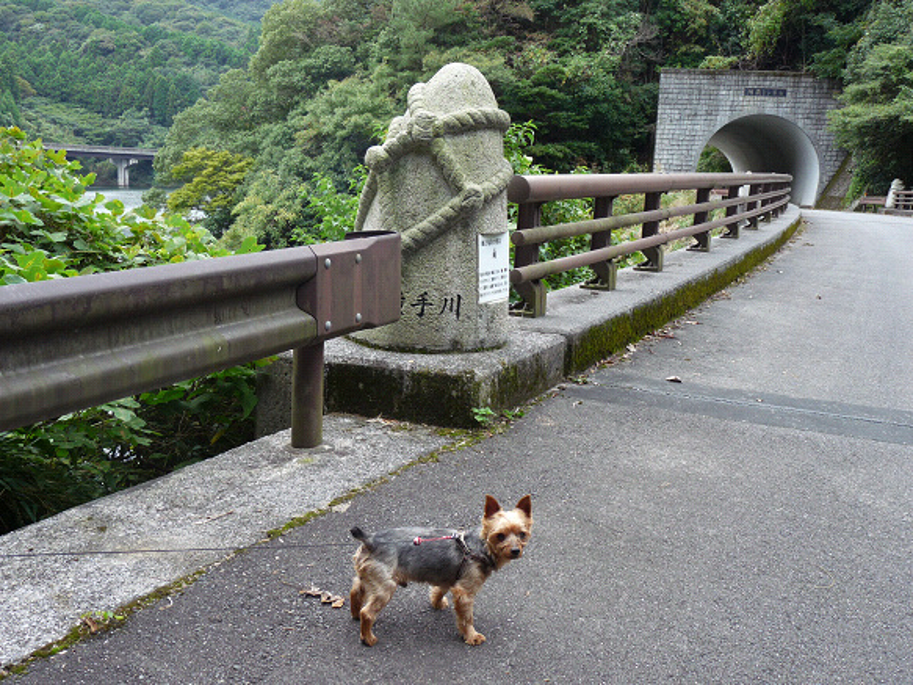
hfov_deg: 51.4
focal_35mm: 36
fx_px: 949
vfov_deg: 39.6
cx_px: 456
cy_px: 342
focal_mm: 6.4
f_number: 3.6
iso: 100
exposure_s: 1/125
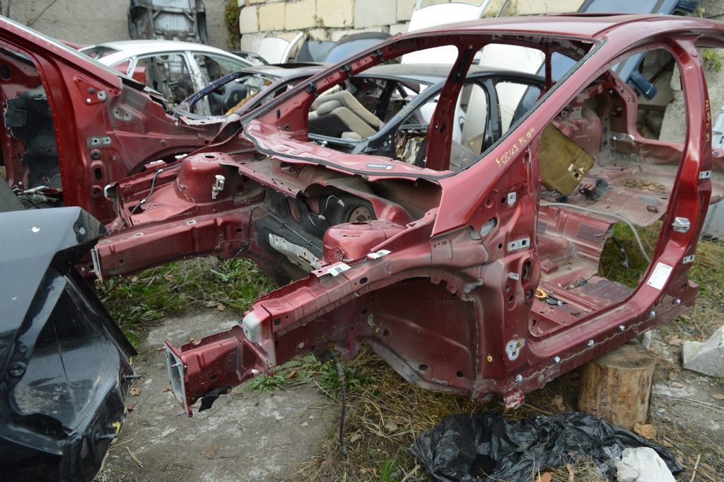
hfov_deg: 67.4
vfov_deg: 47.9
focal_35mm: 27
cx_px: 362
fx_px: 543
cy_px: 241
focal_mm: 18
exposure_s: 1/125
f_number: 5.6
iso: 200
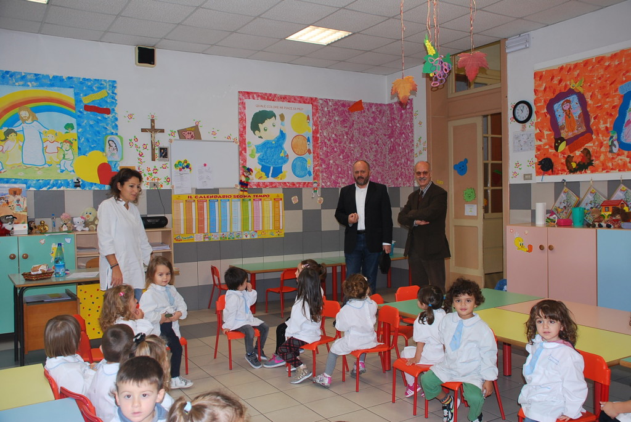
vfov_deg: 40.1
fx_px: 579
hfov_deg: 57.2
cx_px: 316
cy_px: 211
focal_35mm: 33
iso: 200
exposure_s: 1/60
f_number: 3.8
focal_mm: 22
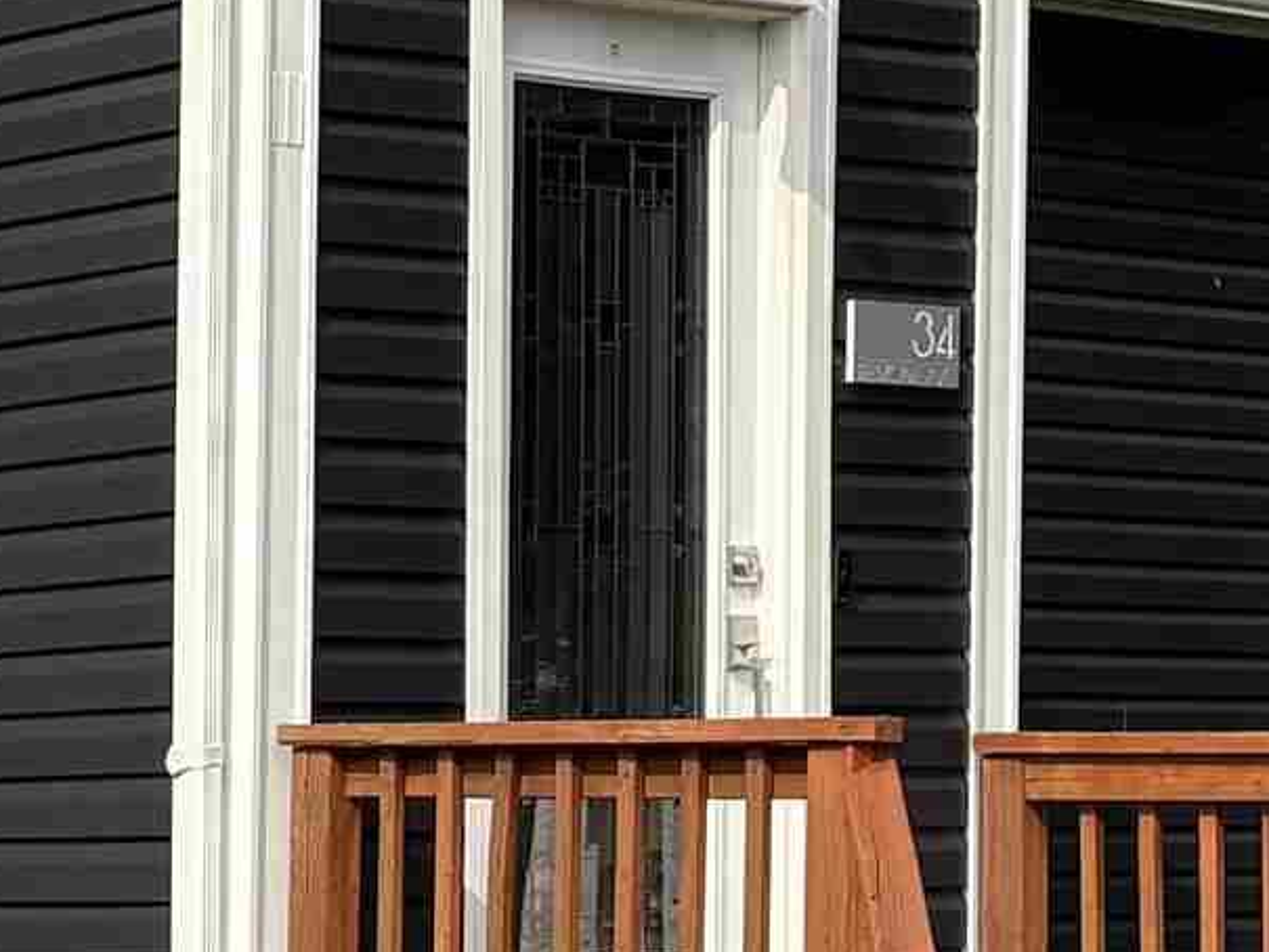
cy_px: 860
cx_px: -938
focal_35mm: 132
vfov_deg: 11.2
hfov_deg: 13.5
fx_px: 4840
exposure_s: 1/2075
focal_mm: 5.96
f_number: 1.6
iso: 50
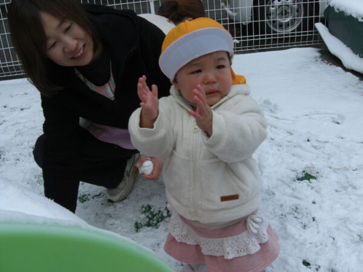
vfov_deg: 37.7
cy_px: 136
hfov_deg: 49.0
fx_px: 398
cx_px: 182
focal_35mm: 38
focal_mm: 7.9
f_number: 4
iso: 80
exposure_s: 1/640
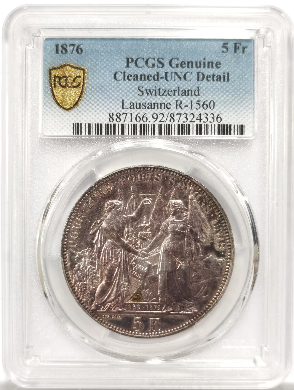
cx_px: 147
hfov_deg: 27.2
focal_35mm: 54
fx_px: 609
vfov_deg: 35.5
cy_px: 195
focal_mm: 5.56
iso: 200
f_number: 16
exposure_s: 1/100
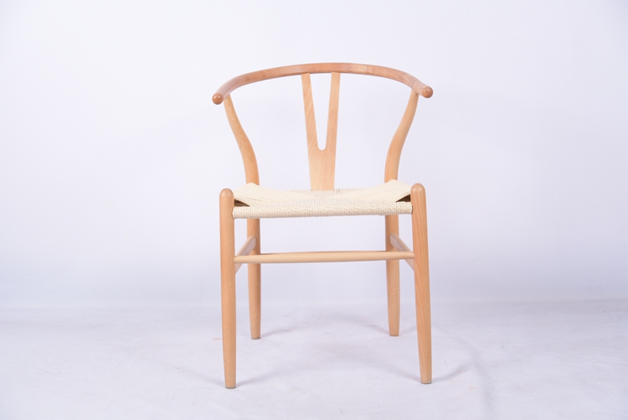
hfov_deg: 36.2
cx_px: 314
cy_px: 210
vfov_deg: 24.7
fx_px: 960
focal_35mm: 55
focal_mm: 55
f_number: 4.2
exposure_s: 1/10
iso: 125
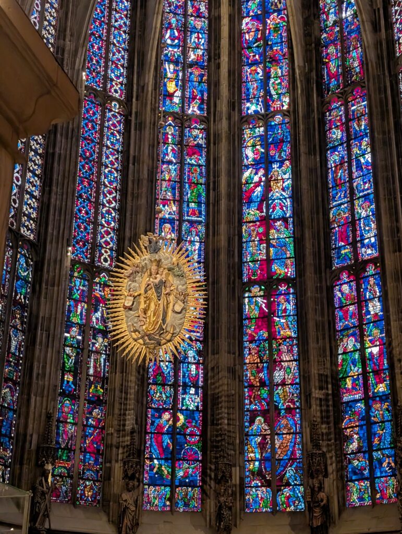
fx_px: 757
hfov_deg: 29.7
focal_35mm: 49
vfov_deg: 38.9
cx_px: 201
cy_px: 267
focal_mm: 6.9
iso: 385
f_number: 1.68
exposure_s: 1/36
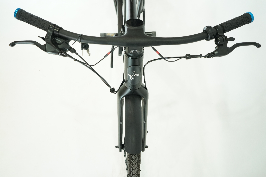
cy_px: 88
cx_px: 133
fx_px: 251
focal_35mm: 34
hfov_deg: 55.8
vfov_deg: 38.9
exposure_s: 1/200
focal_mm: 34
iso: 2500
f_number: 5.6
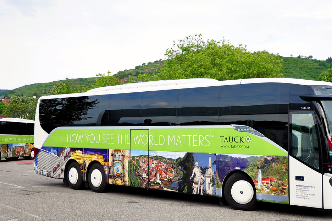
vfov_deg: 26.9
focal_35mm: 50
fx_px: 461
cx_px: 211
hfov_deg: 39.3
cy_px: 112
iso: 200
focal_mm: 26
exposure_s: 1/500
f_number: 4
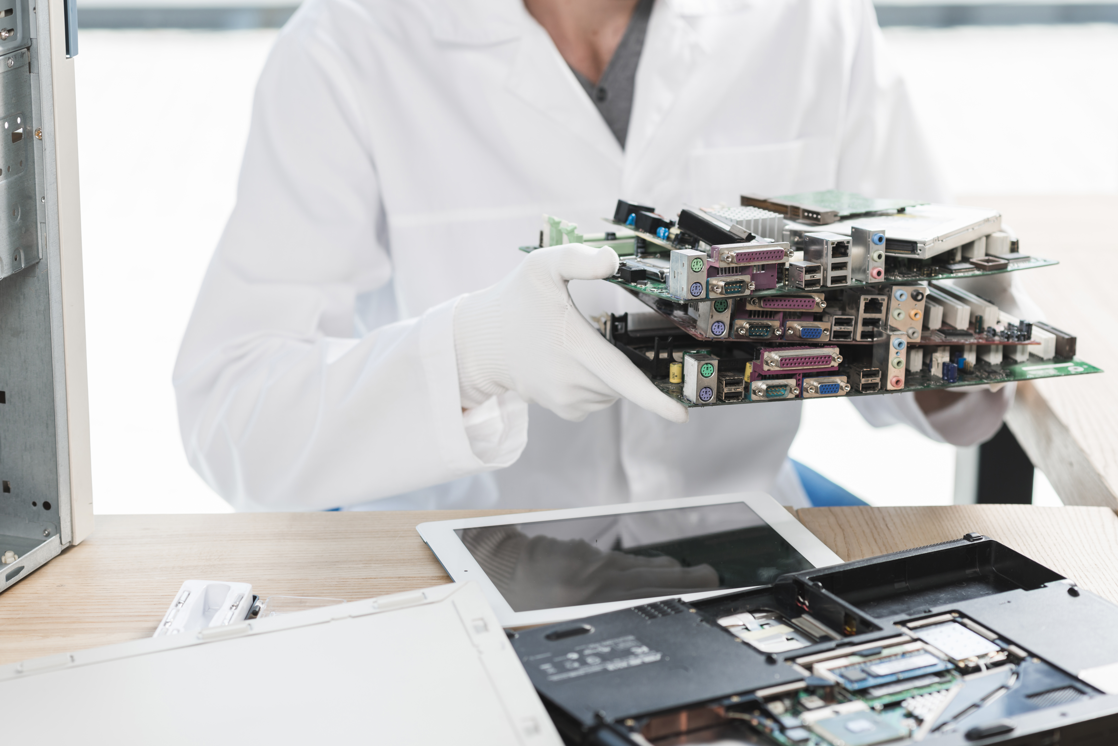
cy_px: 373
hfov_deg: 23.9
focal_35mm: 85
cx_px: 559
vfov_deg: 16.1
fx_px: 2640
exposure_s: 1/100
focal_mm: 85
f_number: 4
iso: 160
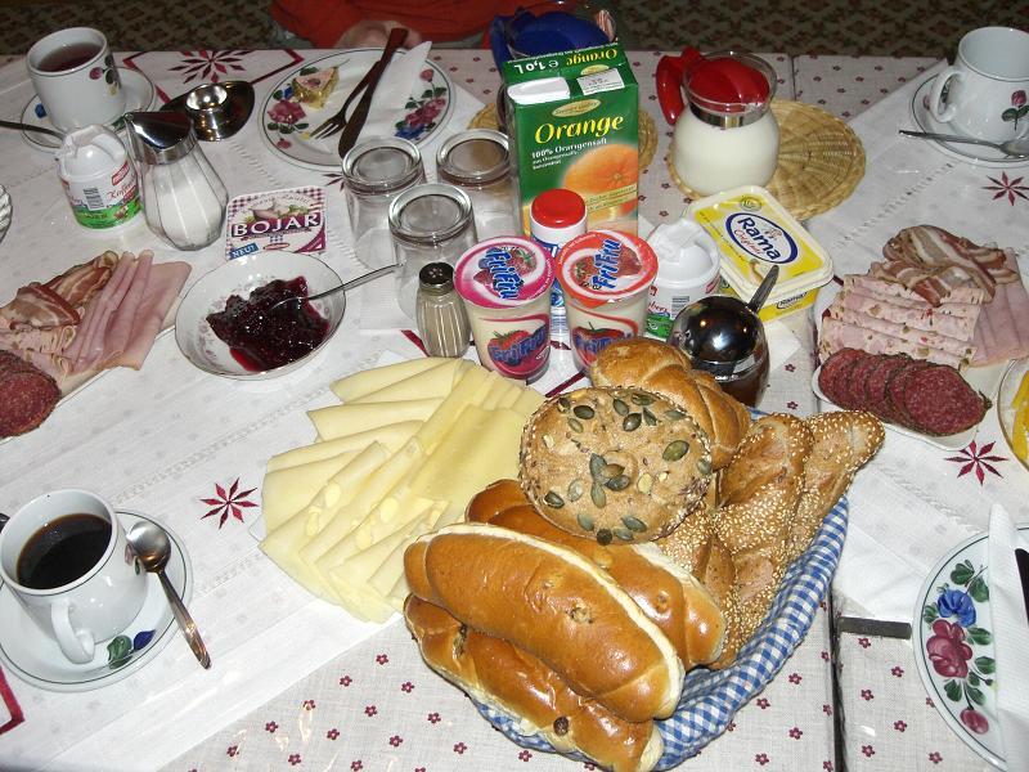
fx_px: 1130
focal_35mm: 38
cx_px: 514
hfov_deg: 49.0
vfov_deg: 37.7
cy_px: 386
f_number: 3.1
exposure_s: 1/60
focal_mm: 6.3
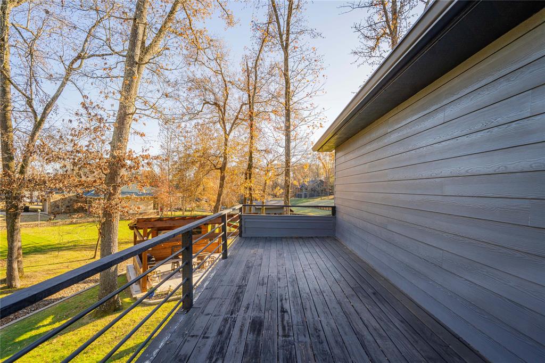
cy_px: 182
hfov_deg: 100.4
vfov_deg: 77.3
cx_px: 272
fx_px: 227
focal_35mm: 15
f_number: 5
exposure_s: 1/160
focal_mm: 15
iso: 100
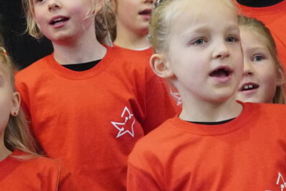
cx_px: 98
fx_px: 2460
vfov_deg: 4.4
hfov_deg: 6.7
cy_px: 83
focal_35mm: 309
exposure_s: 1/60
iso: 4000
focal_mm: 69
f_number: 5
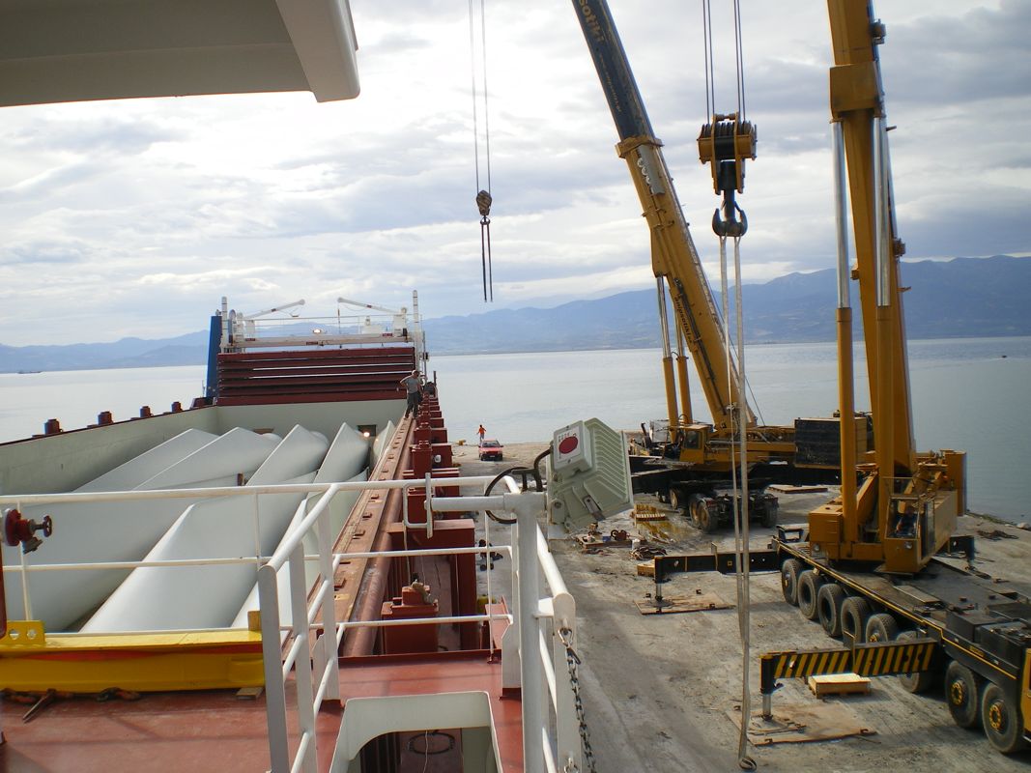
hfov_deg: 51.4
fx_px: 1072
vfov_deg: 39.6
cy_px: 386
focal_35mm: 36
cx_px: 516
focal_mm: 6.3
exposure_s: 1/400
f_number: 4.6
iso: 50
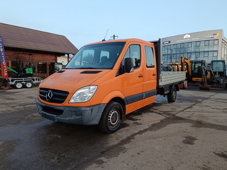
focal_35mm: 24
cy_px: 85
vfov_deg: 56.8
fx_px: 157
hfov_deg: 71.6
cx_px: 114
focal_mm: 5.59
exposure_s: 1/101
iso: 477
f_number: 1.88
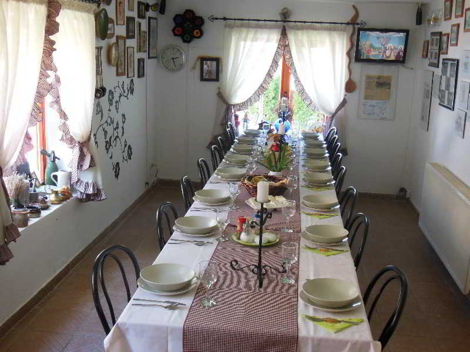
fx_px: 611
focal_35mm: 45
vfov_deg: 32.2
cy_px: 176
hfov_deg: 42.1
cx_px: 235
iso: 400
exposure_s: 1/25
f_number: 4.4
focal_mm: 8
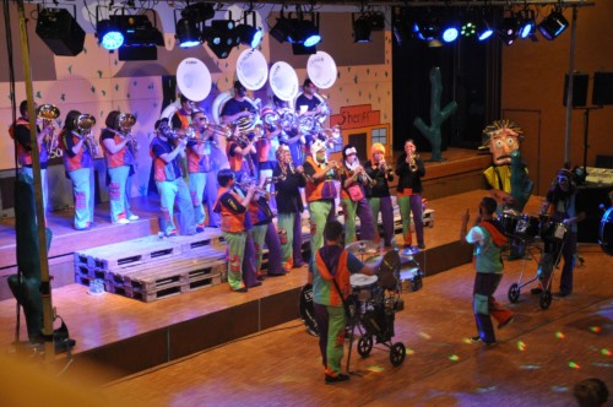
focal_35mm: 57
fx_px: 969
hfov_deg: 35.1
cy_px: 204
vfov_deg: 23.7
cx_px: 306
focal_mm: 38
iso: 1600
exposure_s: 1/25
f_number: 4.5
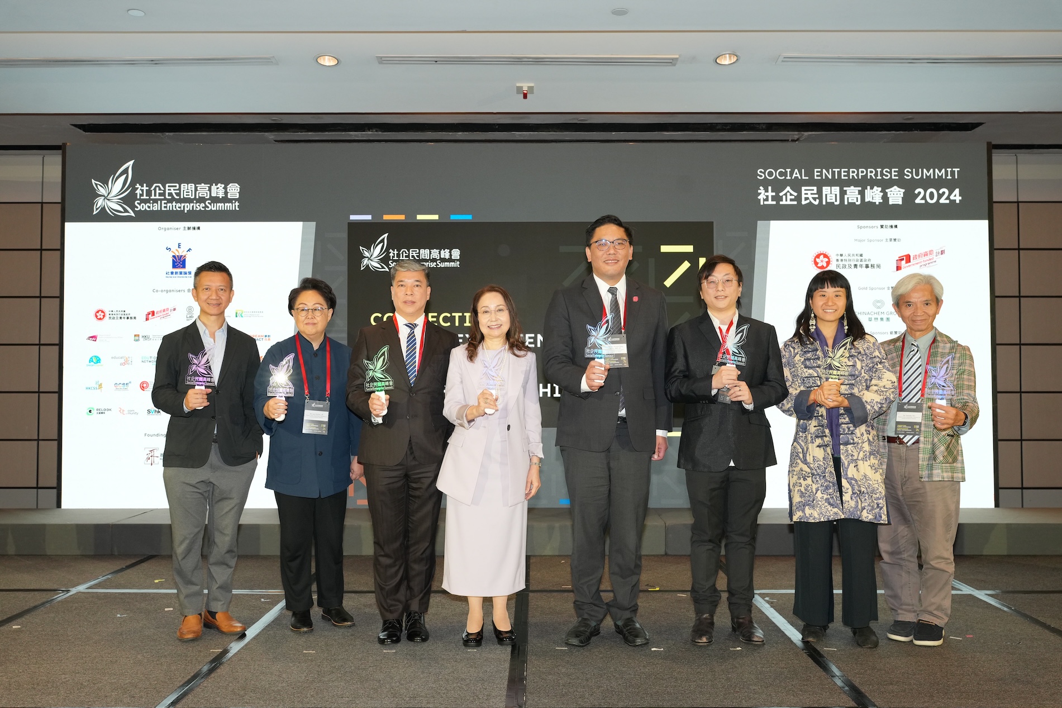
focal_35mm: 31
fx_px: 914
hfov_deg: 60.3
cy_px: 354
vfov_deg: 42.3
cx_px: 531
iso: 1000
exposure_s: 1/80
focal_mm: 31
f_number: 5.6
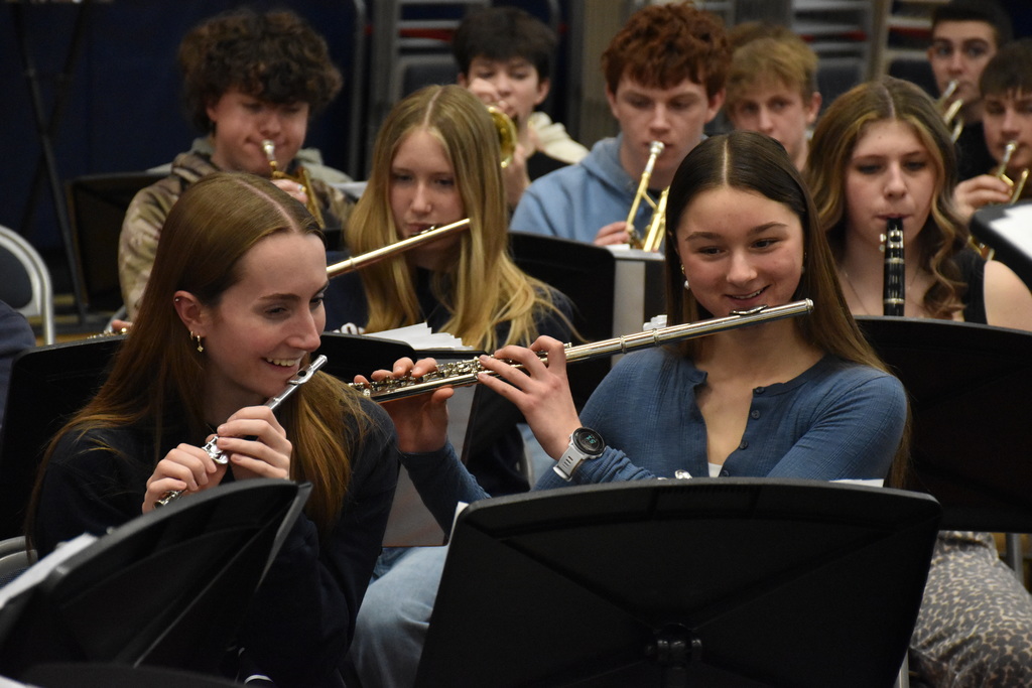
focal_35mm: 150
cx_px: 516
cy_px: 344
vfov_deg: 9.2
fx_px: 4300
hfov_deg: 13.7
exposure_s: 1/400
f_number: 5.6
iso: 5000
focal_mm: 100
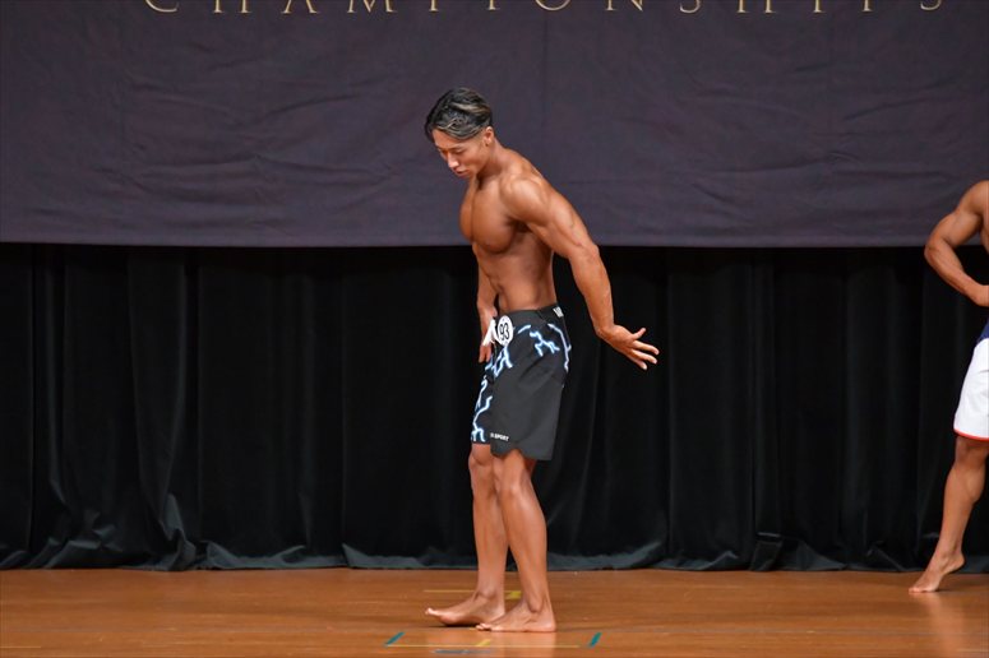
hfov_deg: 7.2
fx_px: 7826
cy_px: 329
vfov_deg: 4.8
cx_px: 494
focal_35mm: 285
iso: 5000
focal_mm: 190
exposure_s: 1/400
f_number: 5.6
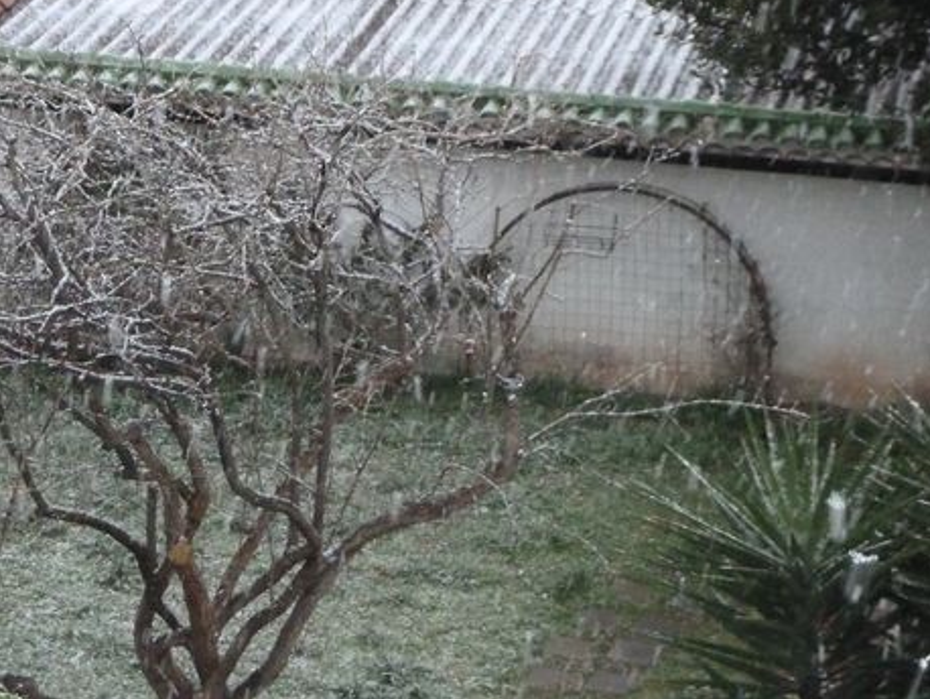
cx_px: 160
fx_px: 2957
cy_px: 433
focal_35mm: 110
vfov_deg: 13.5
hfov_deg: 17.7
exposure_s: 1/30
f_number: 4
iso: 1000
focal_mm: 10.3
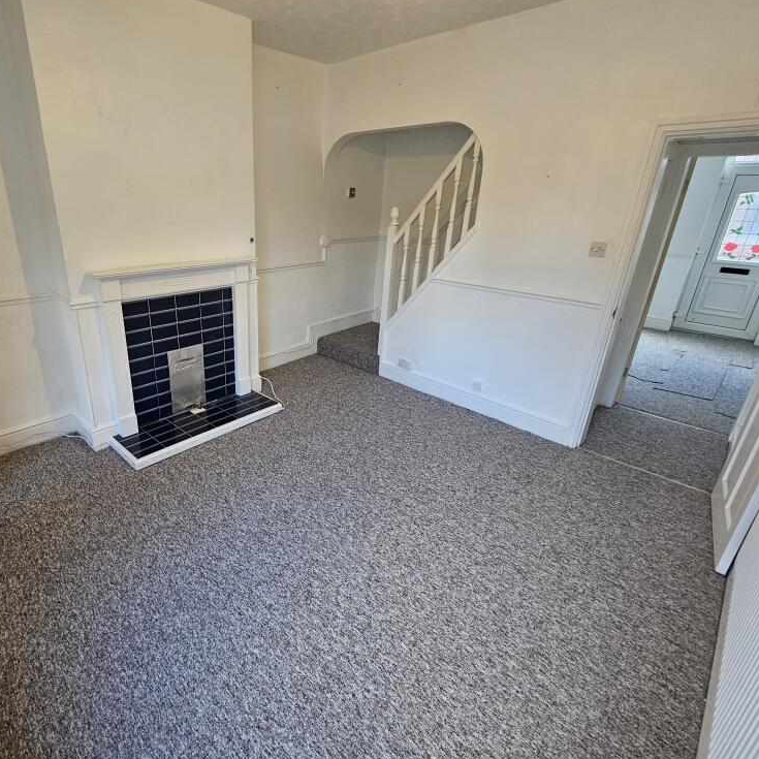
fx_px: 397
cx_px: 291
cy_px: 368
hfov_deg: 86.0
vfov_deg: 87.4
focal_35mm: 16
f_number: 2.2
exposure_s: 1/50
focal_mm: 2.2
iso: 200
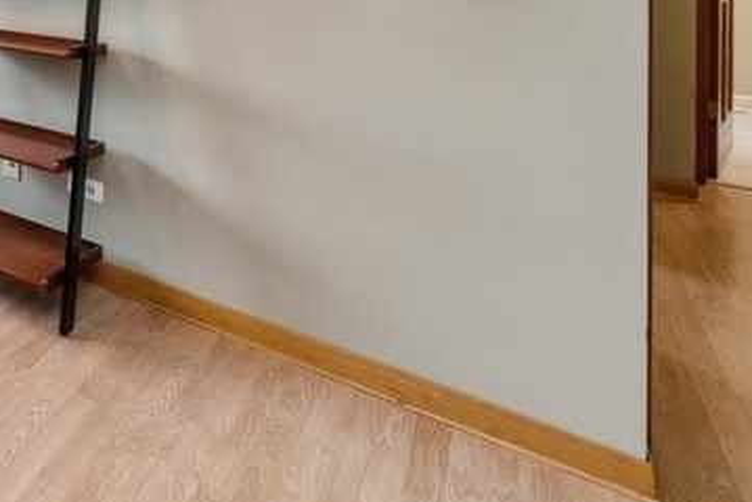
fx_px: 627
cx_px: -168
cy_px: -77
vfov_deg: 35.7
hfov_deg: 40.7
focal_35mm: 30
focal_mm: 12
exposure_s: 1/5
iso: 200
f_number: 9
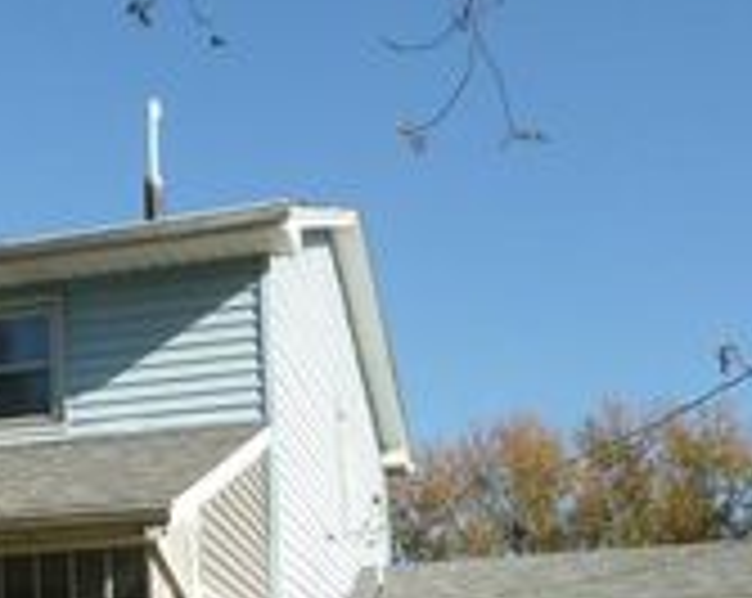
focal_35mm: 82
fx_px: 1822
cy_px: 623
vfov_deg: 18.1
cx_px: -63
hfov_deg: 22.1
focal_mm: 5
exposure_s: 1/800
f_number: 3.3
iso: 100
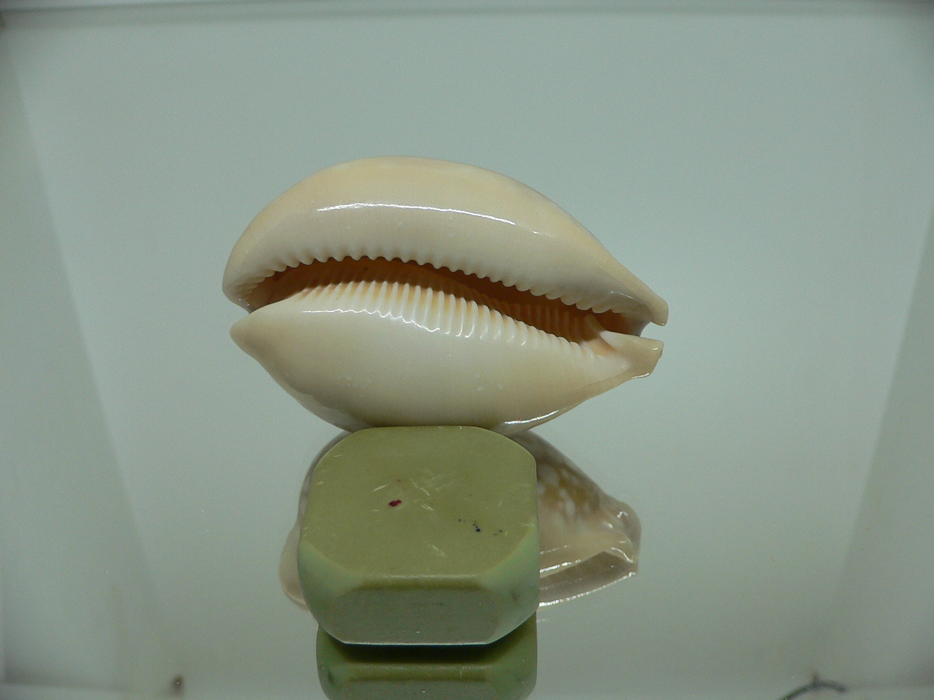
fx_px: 944
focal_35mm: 35
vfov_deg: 40.7
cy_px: 350
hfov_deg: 52.6
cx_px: 467
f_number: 2.8
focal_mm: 4.6
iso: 100
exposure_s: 1/60
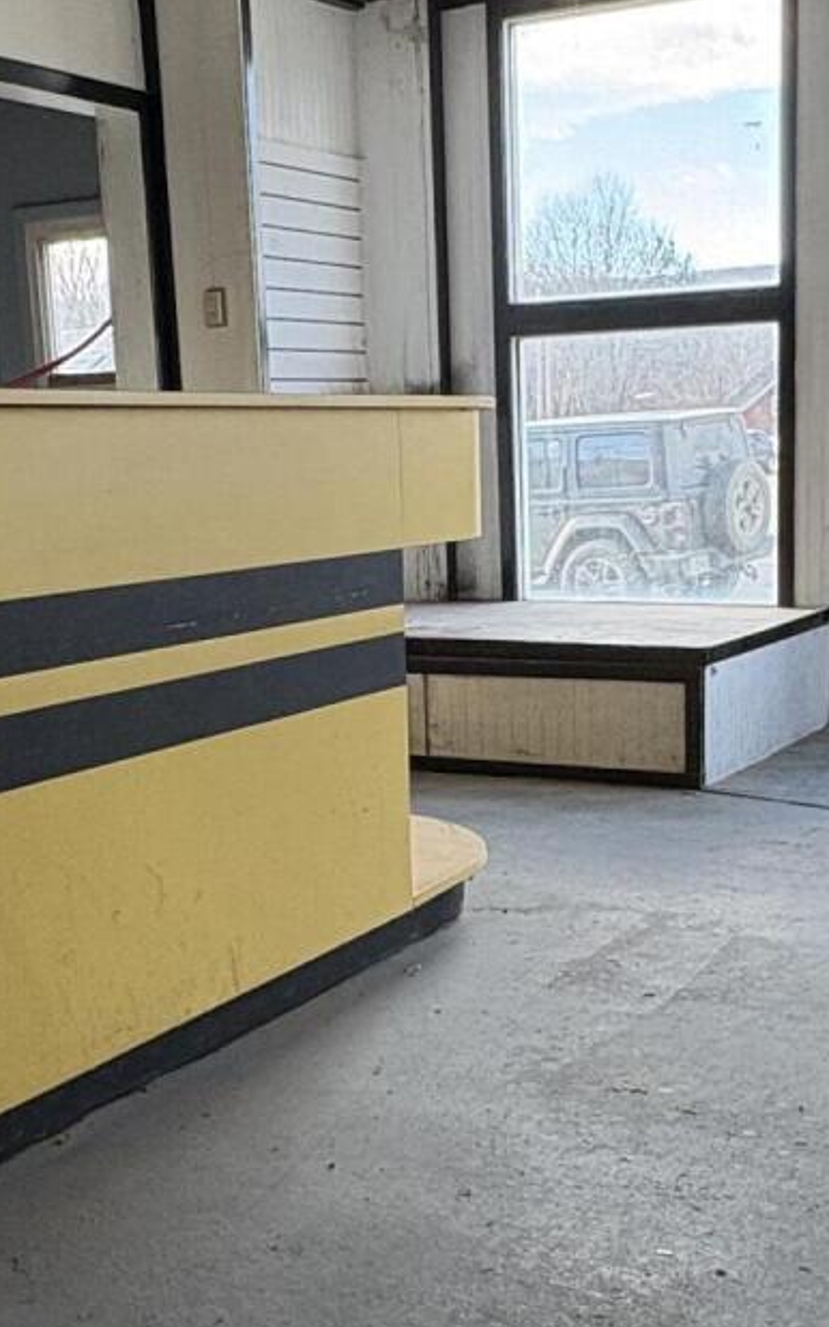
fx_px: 1736
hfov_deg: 26.9
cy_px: 773
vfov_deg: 41.7
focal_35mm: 48
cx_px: 417
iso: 50
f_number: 2.2
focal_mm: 2.22
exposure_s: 1/99
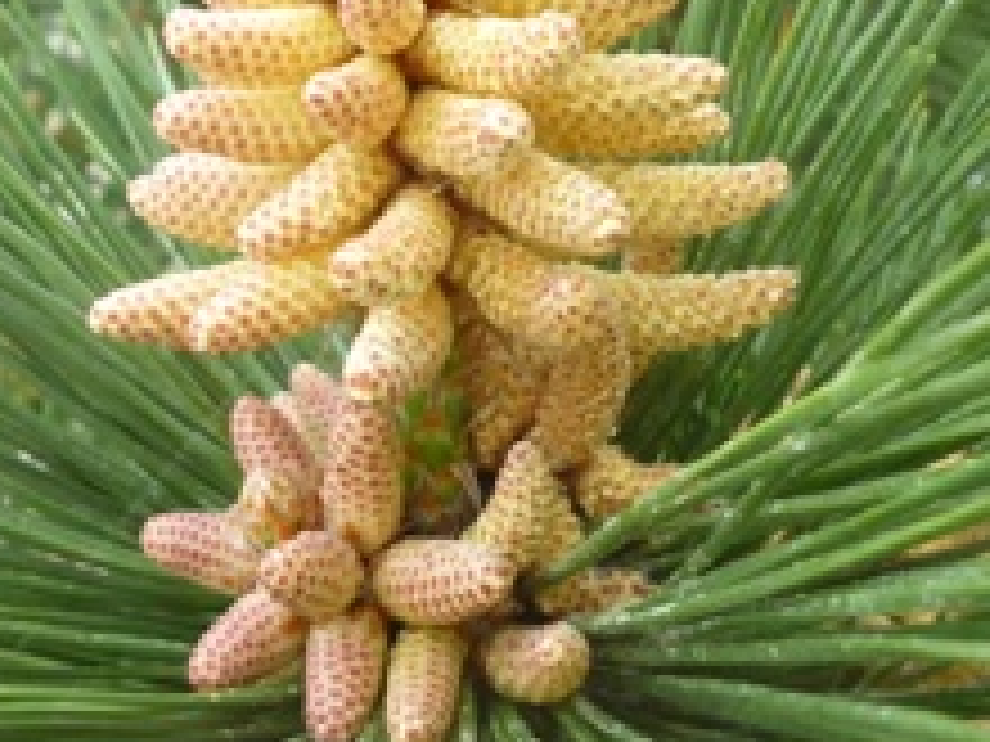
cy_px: 180
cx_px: 324
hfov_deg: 37.1
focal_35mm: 51
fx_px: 1459
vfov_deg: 28.1
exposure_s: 1/50
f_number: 3.1
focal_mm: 5
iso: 400
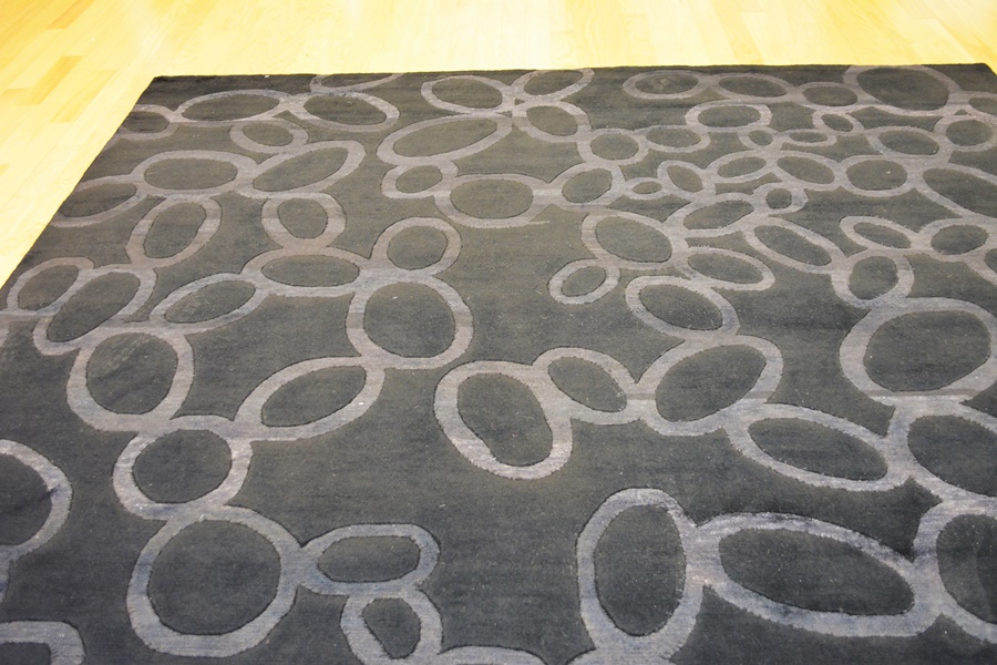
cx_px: 498
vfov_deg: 40.0
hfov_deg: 57.2
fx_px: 914
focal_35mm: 33
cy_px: 332
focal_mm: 22
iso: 2000
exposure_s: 1/30
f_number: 4
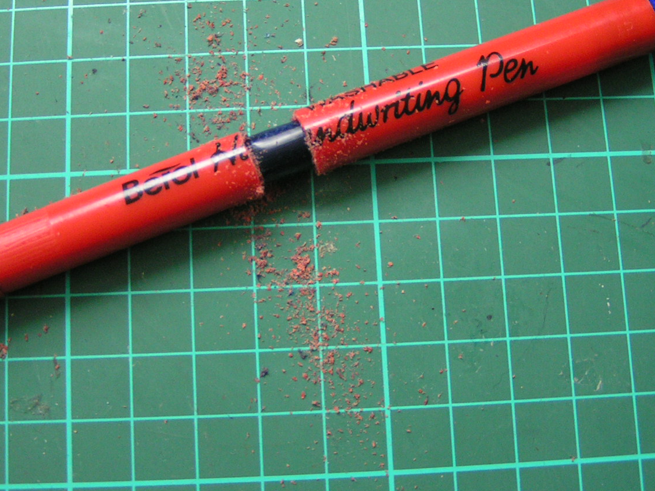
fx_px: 1022
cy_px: 207
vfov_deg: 27.0
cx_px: 267
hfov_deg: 35.4
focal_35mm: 54
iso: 160
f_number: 2.8
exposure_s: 1/40
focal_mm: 5.8
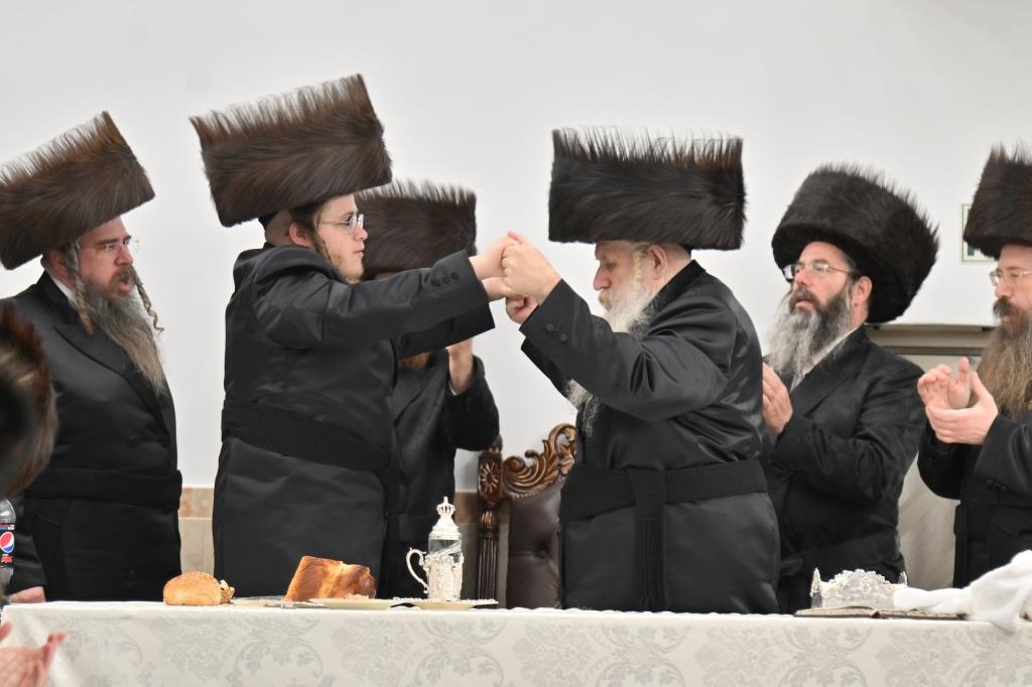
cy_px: 344
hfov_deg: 13.7
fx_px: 4298
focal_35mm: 150
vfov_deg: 9.1
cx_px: 516
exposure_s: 1/250
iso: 500
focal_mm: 100
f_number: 4
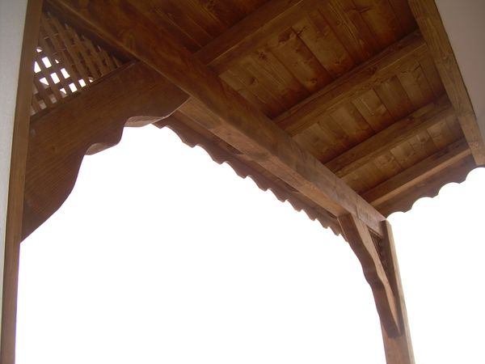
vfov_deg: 37.7
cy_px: 182
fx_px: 532
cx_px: 242
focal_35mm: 38
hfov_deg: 49.0
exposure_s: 1/193
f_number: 2.8
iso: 50
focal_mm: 6.3
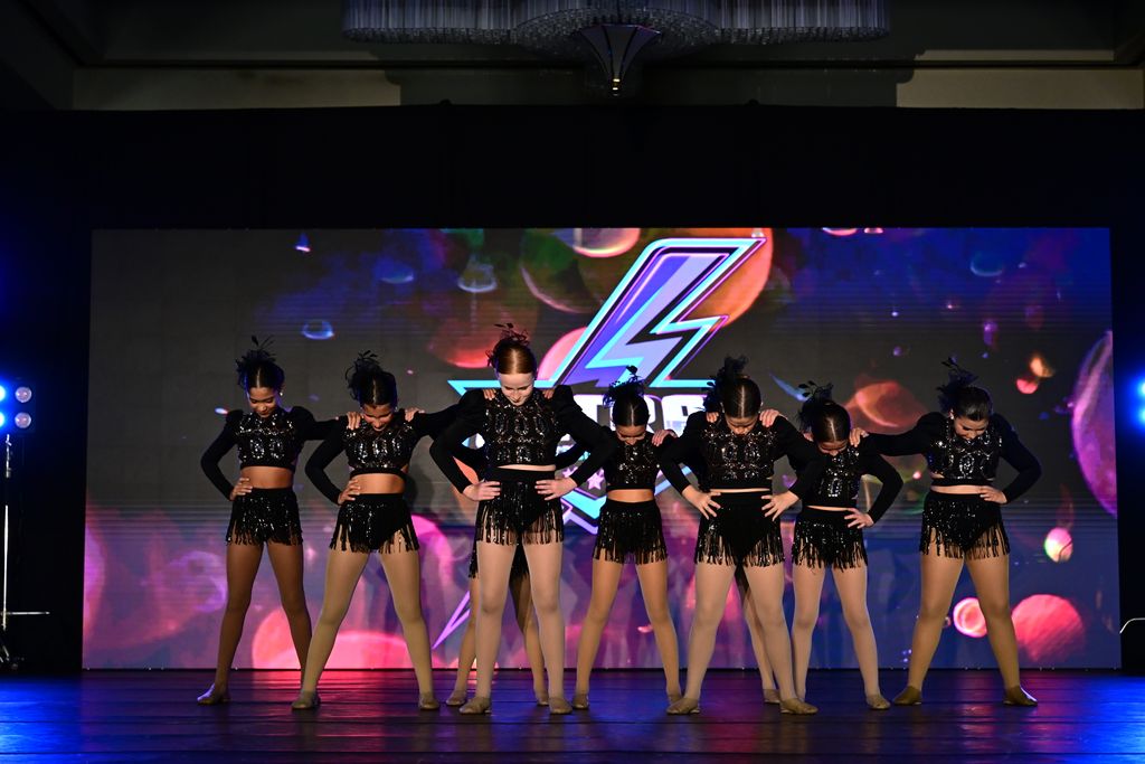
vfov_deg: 20.9
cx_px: 572
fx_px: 2068
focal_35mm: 65
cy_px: 382
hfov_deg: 31.0
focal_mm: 65
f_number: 4
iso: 3200
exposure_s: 1/800
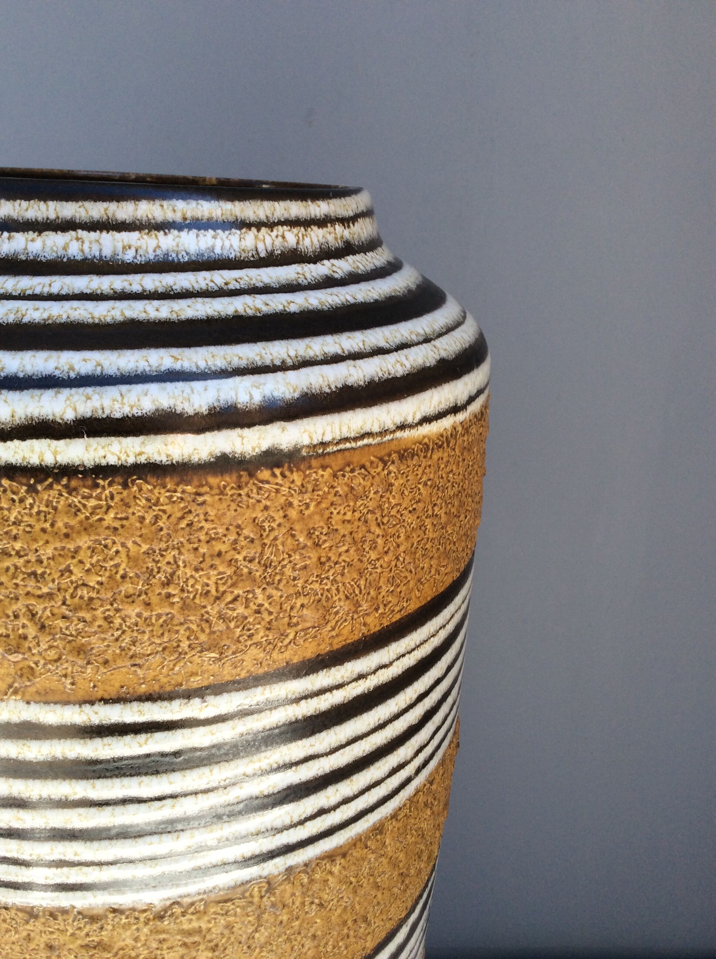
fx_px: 885
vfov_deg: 56.9
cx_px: 358
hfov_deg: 44.1
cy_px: 480
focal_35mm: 32
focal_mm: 3.3
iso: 32
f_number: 2.4
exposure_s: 1/351
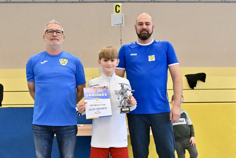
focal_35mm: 30
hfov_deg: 61.9
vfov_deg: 43.6
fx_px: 197
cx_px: 118
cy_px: 79
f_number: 3.5
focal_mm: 30
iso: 10000
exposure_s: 1/1000
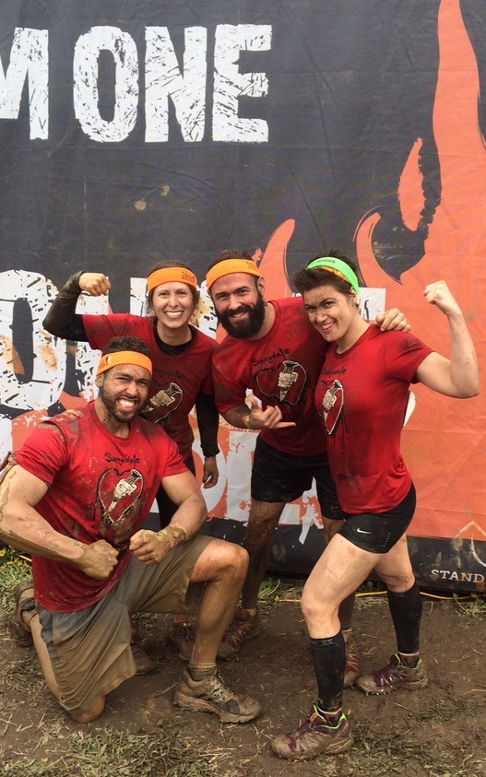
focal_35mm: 35
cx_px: 267
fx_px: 742
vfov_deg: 55.3
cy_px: 409
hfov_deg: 36.3
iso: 32
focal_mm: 4.15
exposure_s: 1/526
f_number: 2.2
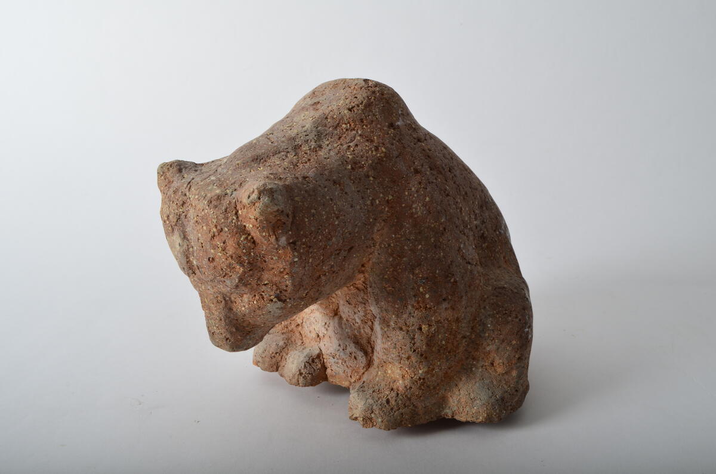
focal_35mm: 30
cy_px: 237
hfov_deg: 62.0
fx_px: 595
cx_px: 358
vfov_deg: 43.4
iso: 200
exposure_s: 1/200
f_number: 14
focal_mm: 20
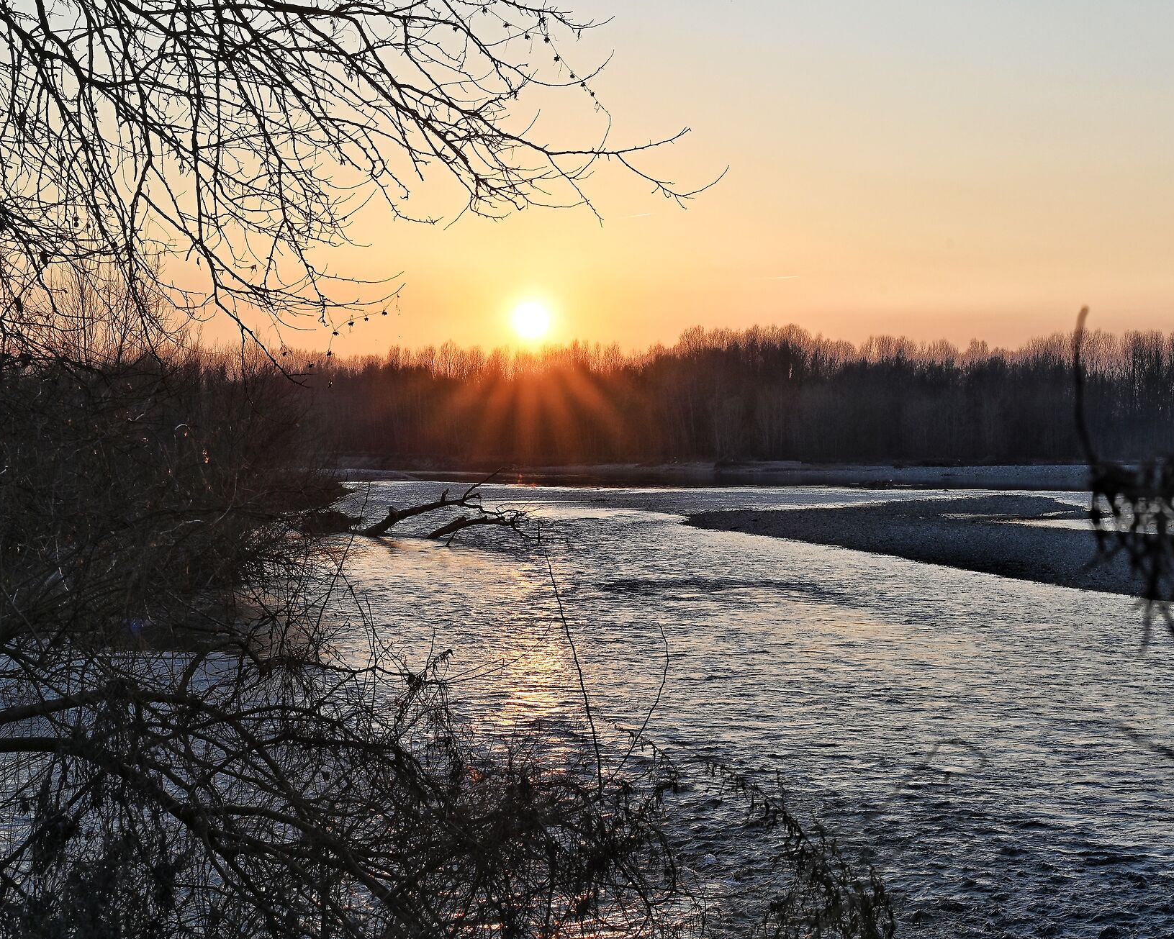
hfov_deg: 27.5
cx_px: 651
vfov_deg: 22.2
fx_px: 2398
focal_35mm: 69
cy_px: 534
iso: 100
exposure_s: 1/80
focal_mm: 50
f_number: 13
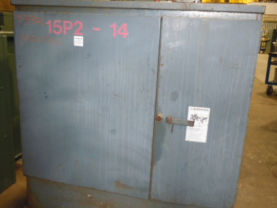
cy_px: 102
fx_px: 264
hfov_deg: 55.4
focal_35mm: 33
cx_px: 136
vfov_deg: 42.9
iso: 400
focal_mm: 5
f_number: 3.7
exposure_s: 1/10
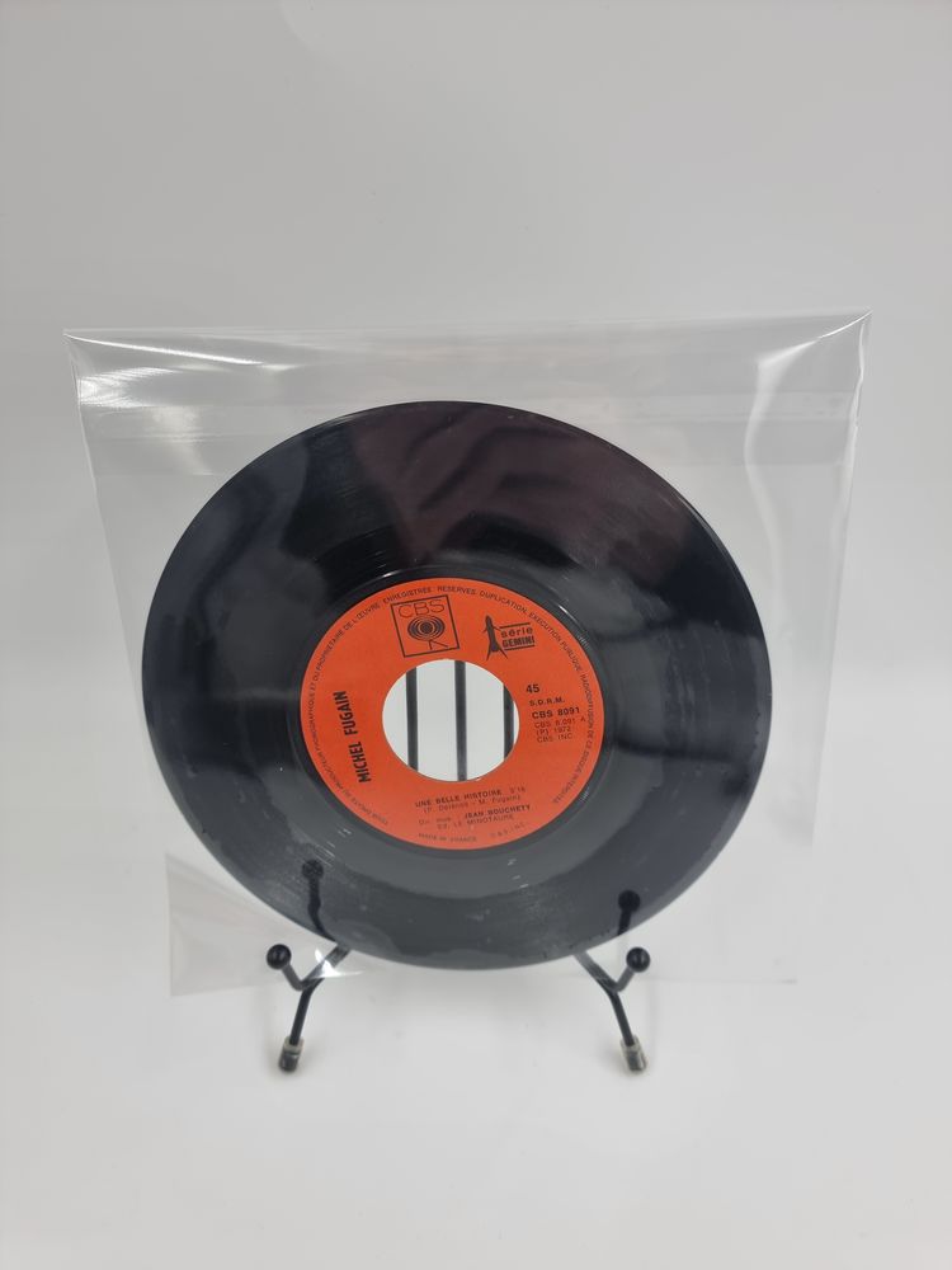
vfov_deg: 71.6
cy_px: 635
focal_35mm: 24
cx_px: 476
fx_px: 880
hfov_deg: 56.8
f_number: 1.8
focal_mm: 6.7
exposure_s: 1/120
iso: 50
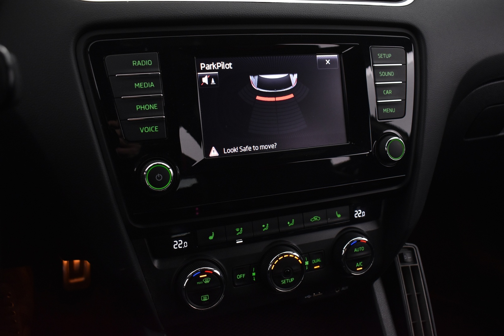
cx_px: 252
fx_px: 462
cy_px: 168
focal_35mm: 33
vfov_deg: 40.0
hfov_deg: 57.2
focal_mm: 22
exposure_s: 1/20
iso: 1250
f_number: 5.6
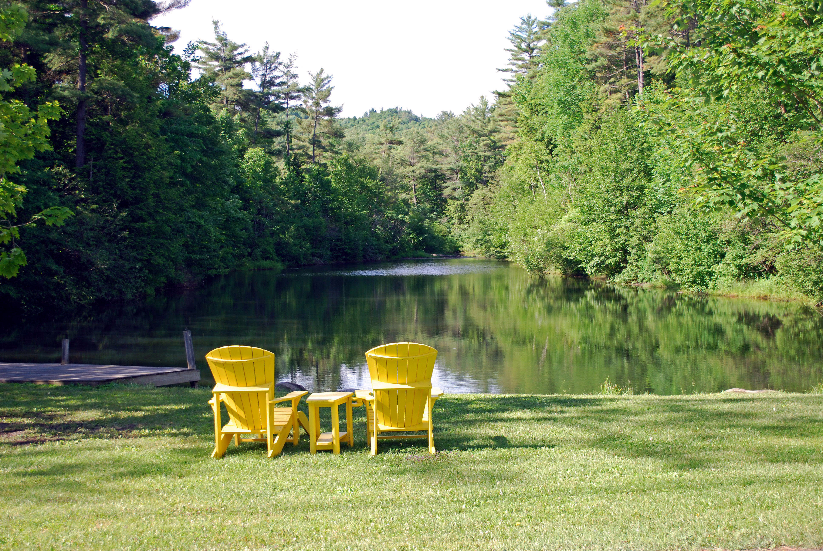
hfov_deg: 41.1
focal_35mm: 48
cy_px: 276
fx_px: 1099
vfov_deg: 28.2
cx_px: 412
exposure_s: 1/125
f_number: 4.8
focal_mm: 32
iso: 100
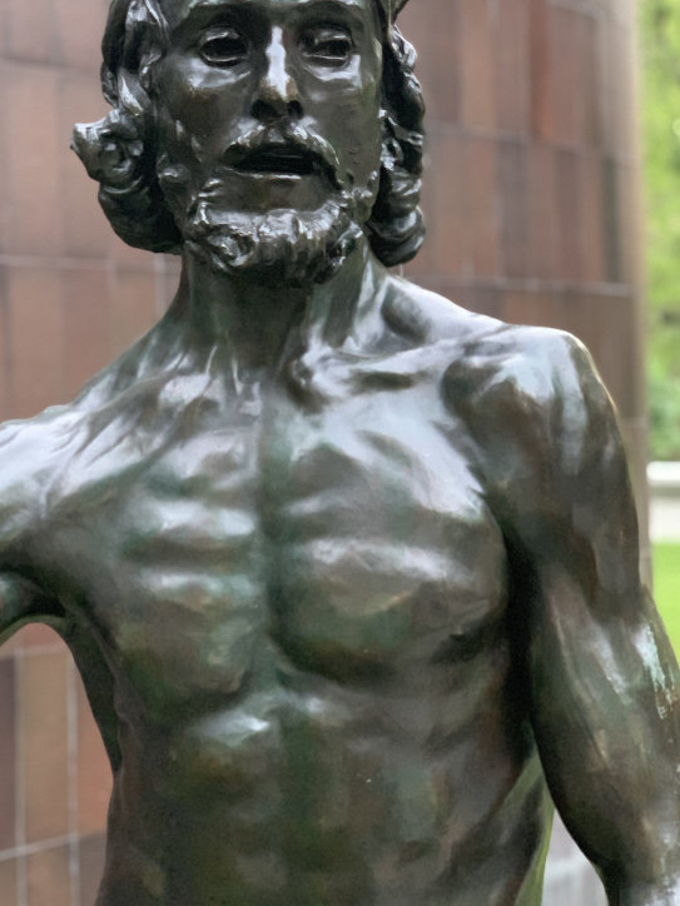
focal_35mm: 67
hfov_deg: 21.9
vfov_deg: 29.0
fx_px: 1755
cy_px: 409
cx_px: 259
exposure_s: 1/30
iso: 800
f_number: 2.4
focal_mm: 6
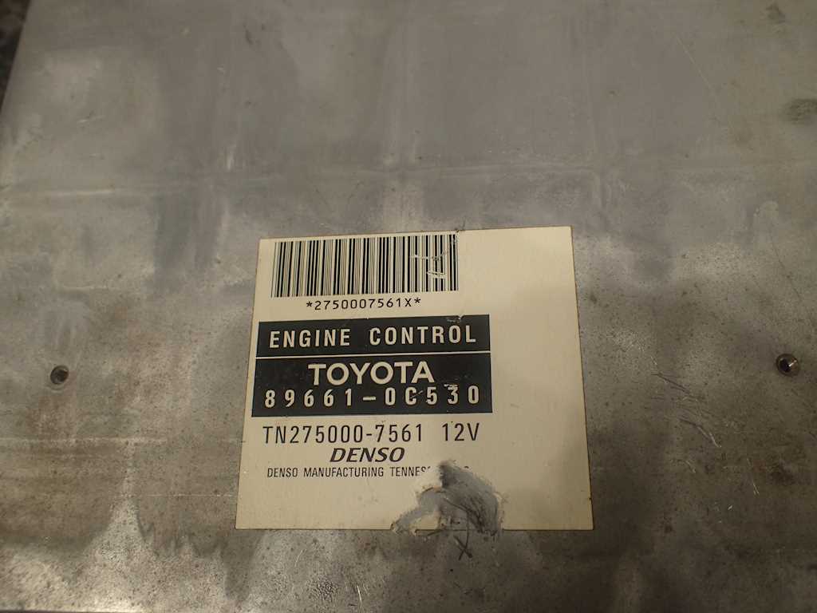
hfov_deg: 60.0
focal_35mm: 30
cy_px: 306
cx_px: 408
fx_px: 708
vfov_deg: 46.8
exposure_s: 1/400
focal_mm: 5.5
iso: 100
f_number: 2.3
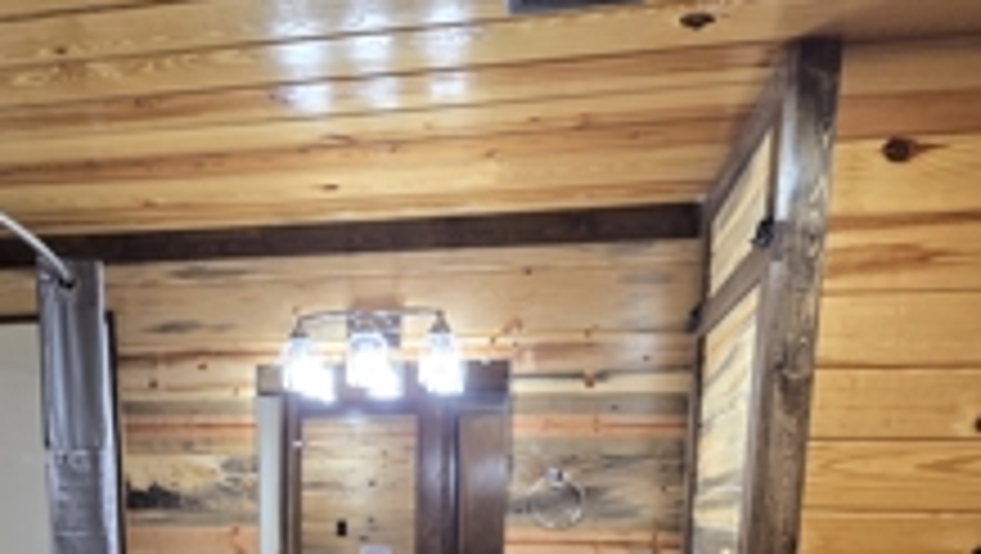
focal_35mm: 26
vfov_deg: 36.7
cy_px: 626
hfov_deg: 71.2
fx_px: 677
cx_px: 396
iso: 200
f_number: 2.2
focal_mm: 2.2
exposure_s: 1/60
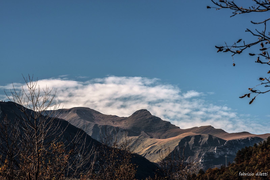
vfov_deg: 7.6
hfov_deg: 11.4
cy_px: 90
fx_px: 1350
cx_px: 135
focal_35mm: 180
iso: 100
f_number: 8
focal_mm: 180
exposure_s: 1/640
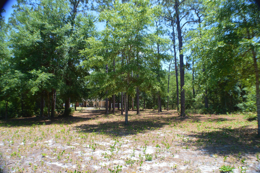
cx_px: 130
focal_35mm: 27
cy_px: 86
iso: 100
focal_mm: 18
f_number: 6.3
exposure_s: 1/160
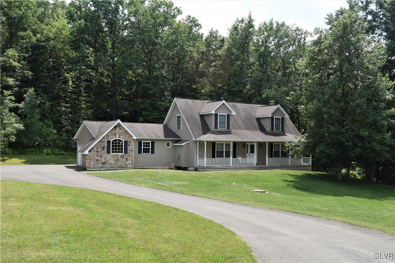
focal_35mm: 36
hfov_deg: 53.1
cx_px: 198
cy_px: 132
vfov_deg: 36.9
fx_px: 395
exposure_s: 1/320
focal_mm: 24
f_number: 9
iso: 200
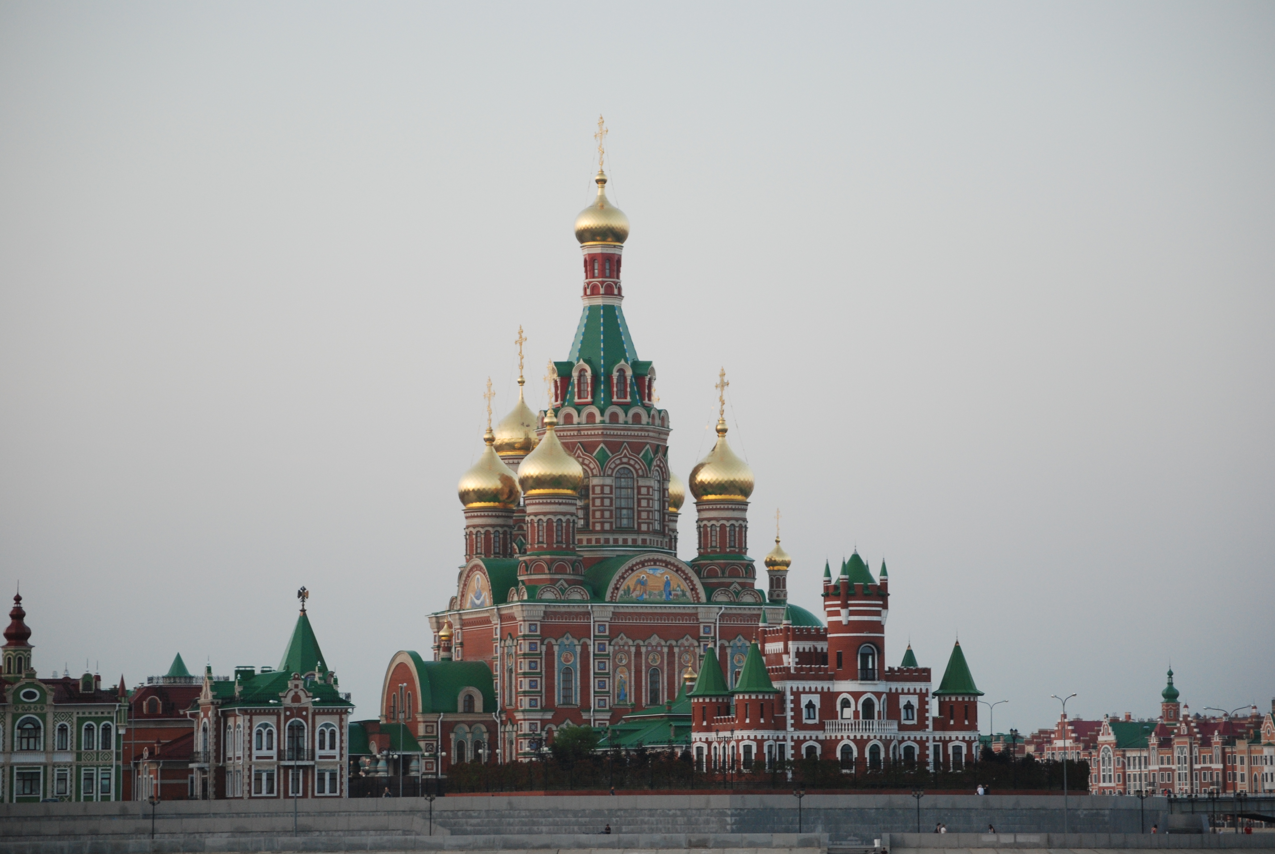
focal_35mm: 123
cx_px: 638
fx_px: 4361
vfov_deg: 11.2
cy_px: 427
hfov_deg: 16.6
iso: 400
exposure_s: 1/125
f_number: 4.5
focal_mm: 82
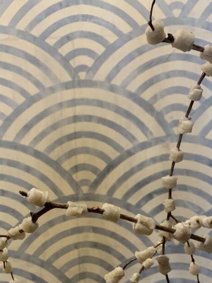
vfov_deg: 42.5
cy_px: 212
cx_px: 79
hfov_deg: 33.4
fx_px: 351
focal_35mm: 43
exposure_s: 1/60
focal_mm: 4.25
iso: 200
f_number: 1.8
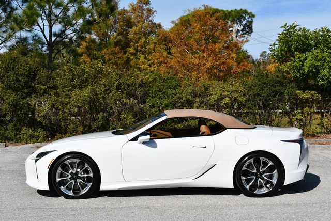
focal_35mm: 58
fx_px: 534
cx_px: 166
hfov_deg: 34.5
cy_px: 110
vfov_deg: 23.4
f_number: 10
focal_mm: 29
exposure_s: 1/400
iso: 100
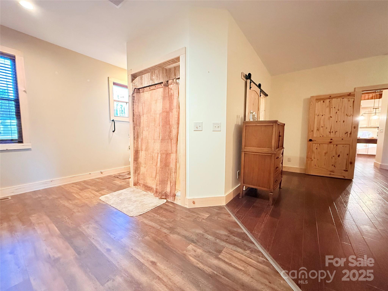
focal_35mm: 14
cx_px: 194
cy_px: 146
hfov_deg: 102.1
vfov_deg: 85.7
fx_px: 157
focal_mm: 2.22
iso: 800
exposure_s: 1/60
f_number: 2.2
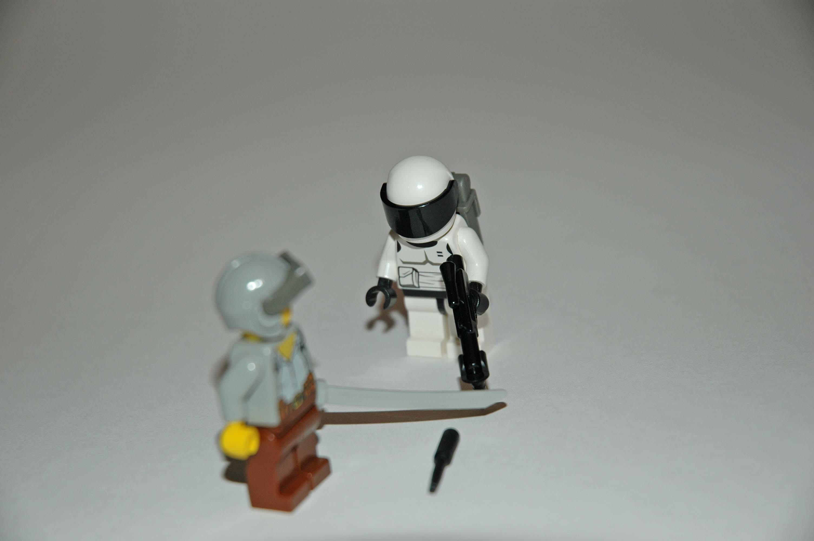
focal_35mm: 105
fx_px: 2372
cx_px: 407
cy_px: 270
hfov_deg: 19.5
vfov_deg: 13.0
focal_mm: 70
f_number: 4.5
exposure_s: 1/60
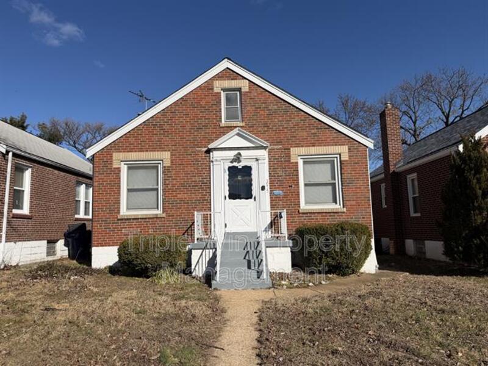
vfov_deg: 56.8
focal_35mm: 24
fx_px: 338
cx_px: 244
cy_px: 183
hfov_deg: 71.6
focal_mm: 6.76
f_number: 1.78
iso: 80
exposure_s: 1/7353
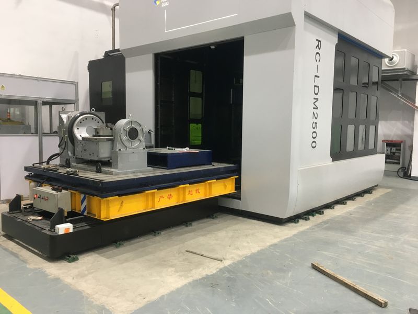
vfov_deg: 48.2
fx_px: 350
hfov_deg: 61.7
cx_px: 209
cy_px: 157
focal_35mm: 29
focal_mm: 4.15
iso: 125
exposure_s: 1/33
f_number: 2.2
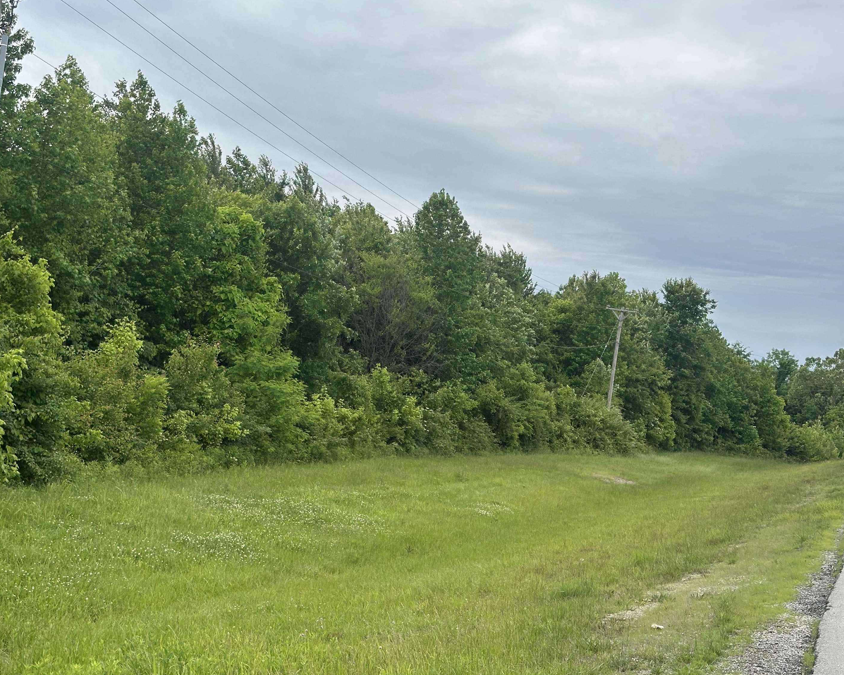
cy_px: 338
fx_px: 1274
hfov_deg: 36.7
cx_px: 419
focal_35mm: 51
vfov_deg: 29.7
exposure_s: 1/2304
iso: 64
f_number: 1.78
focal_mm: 6.86
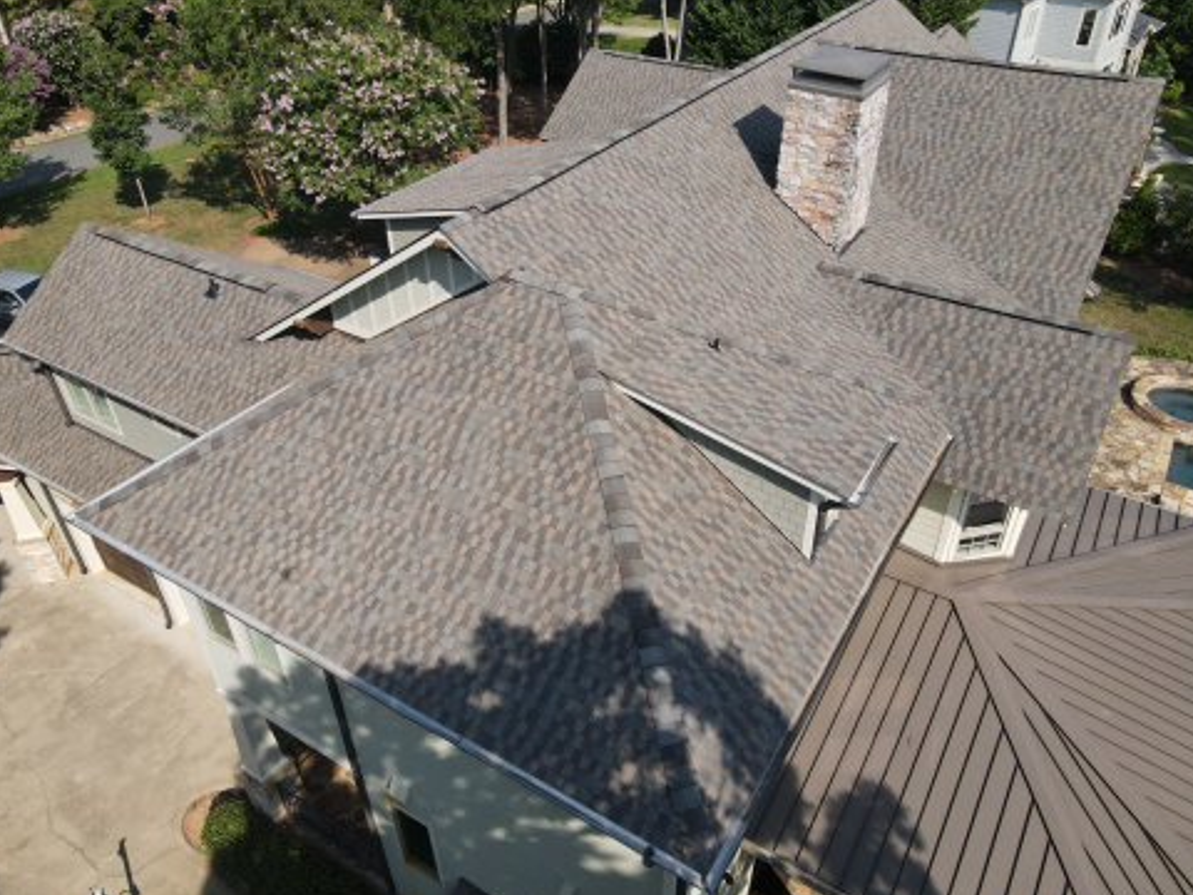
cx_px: 609
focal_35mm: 25
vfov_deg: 54.9
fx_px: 862
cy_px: 439
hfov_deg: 69.4
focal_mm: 4.5
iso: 200
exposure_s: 1/15
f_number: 2.8
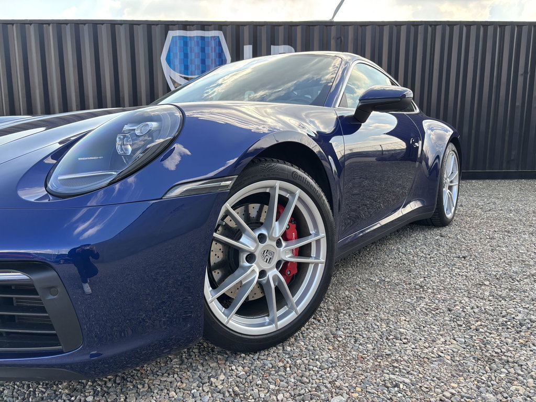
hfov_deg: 67.3
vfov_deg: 53.1
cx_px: 268
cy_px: 201
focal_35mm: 26
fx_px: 403
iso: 50
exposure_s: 1/495
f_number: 1.6
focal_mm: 5.96
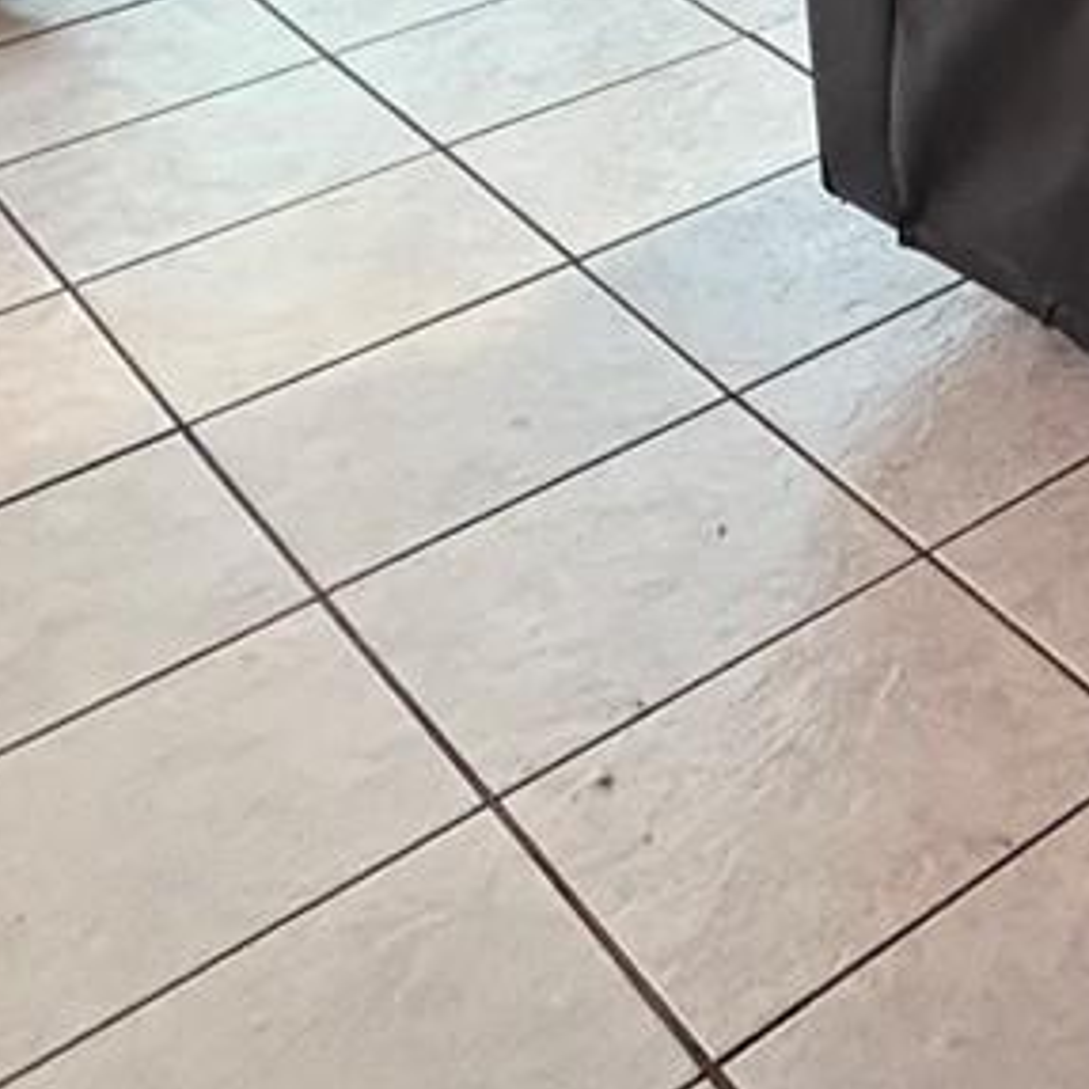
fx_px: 2456
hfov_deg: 19.4
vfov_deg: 17.6
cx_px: 1912
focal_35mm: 69
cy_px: -1093
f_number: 2.2
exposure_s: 1/60
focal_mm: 2.22
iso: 800
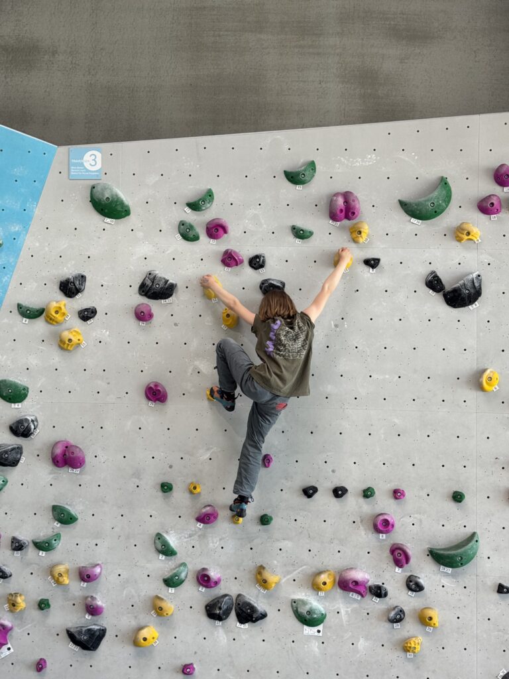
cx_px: 254
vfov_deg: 39.7
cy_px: 340
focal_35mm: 48
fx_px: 941
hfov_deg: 30.3
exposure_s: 1/185
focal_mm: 6.76
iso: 50
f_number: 1.78
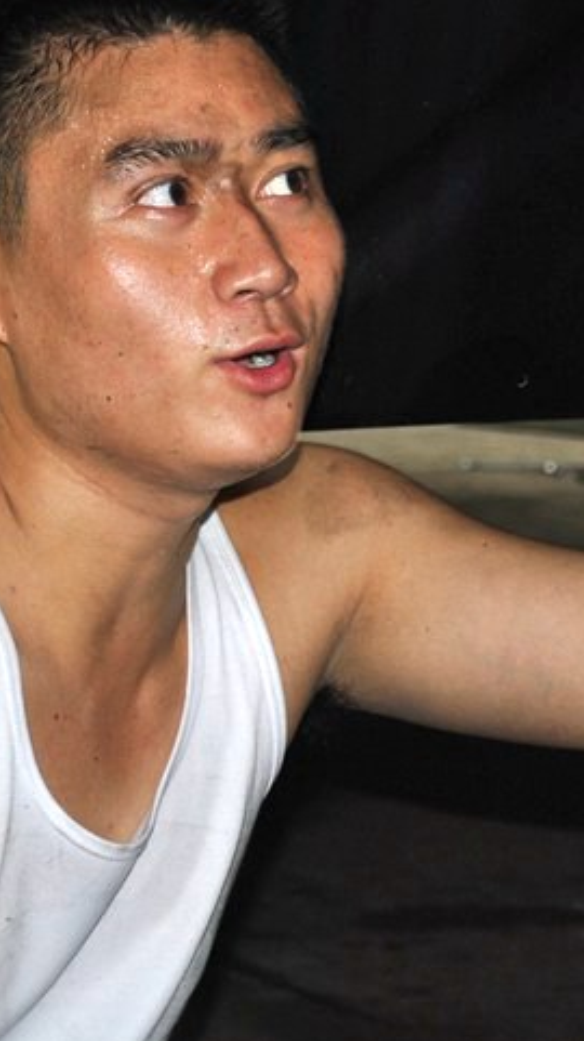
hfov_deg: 9.0
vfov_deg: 16.0
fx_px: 3695
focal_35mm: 134
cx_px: 309
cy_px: 497
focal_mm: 40
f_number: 5.3
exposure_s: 1/60
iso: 200
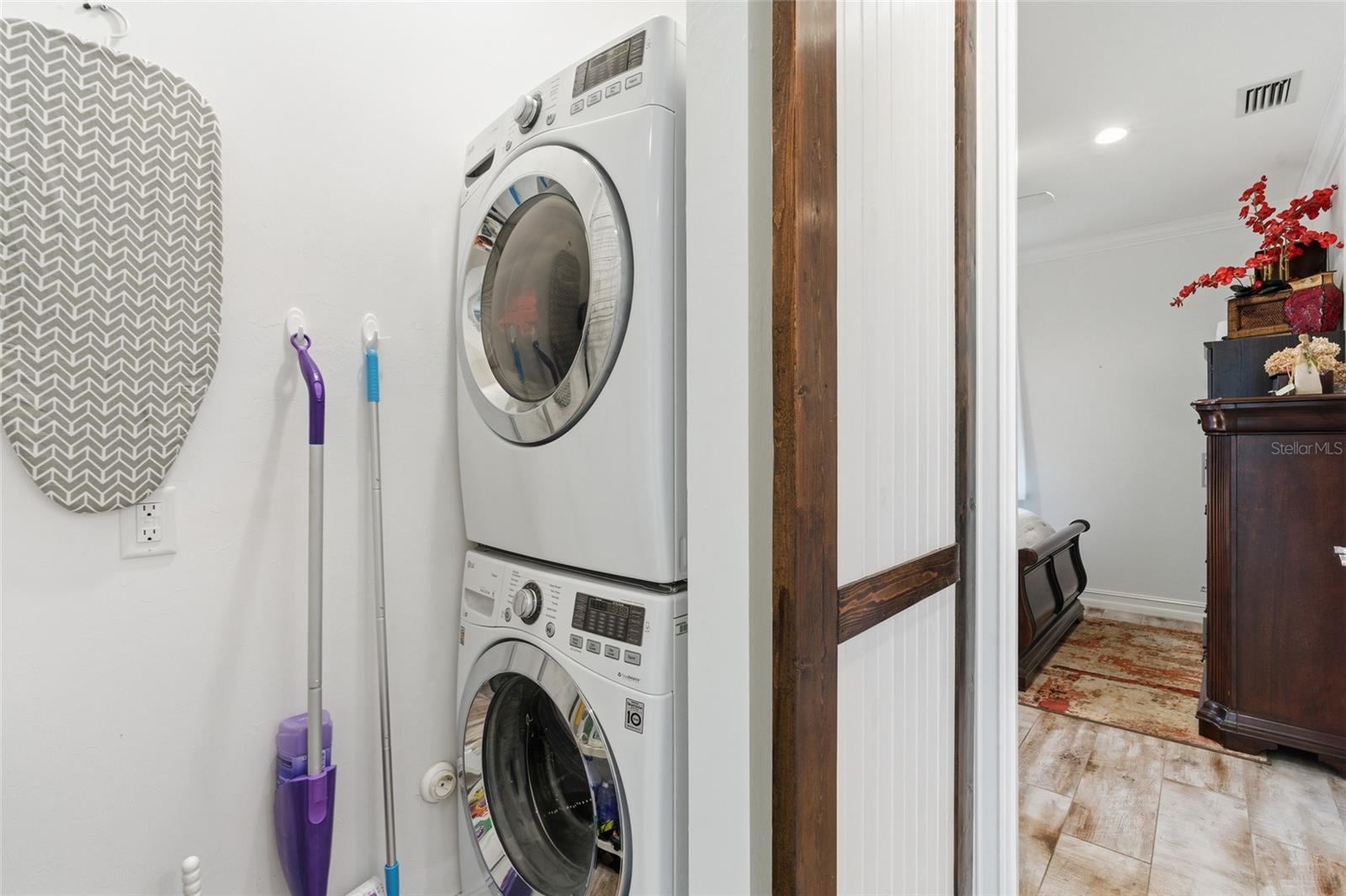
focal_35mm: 16
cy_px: 448
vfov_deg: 73.7
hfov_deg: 96.7
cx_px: 673
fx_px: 598
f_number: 9
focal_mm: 16
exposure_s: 1/30
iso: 400
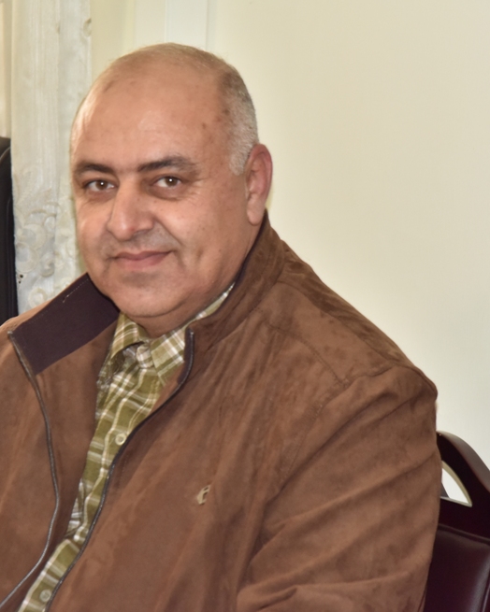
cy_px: 295
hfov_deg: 8.8
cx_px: 209
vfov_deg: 11.0
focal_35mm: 176
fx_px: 3190
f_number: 6.3
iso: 2500
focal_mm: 120
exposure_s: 1/100
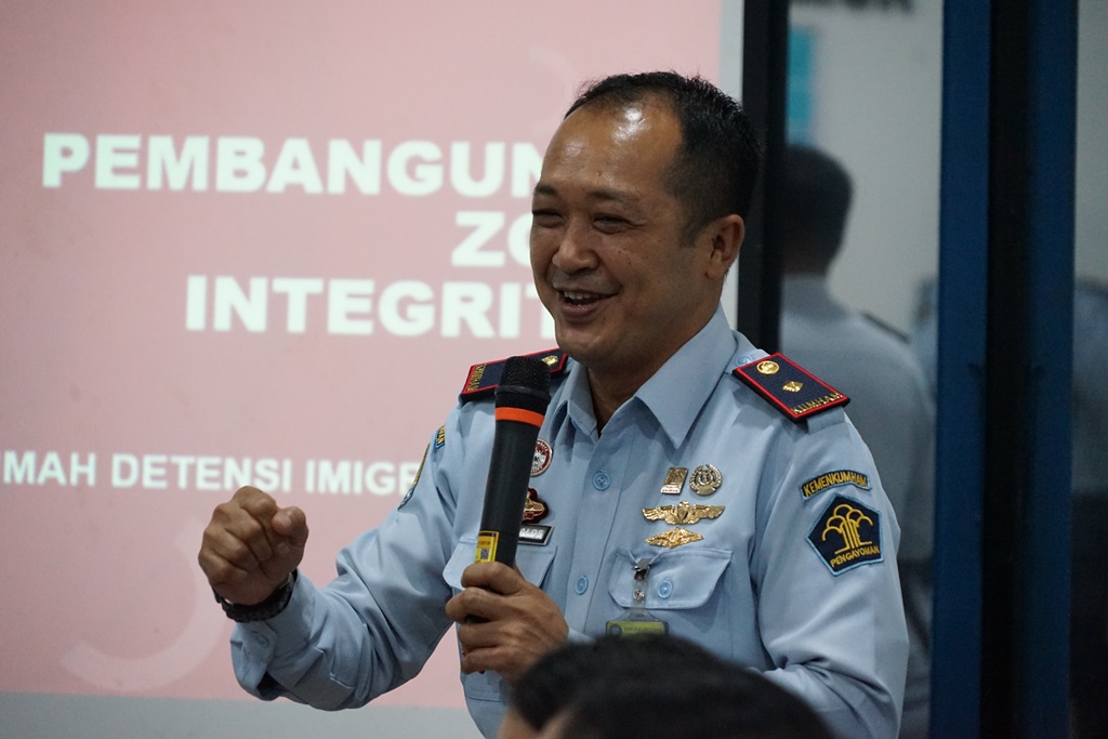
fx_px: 6402
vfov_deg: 6.6
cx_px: 554
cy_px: 370
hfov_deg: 9.9
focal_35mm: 208
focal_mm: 208
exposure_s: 1/250
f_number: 6.3
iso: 8000
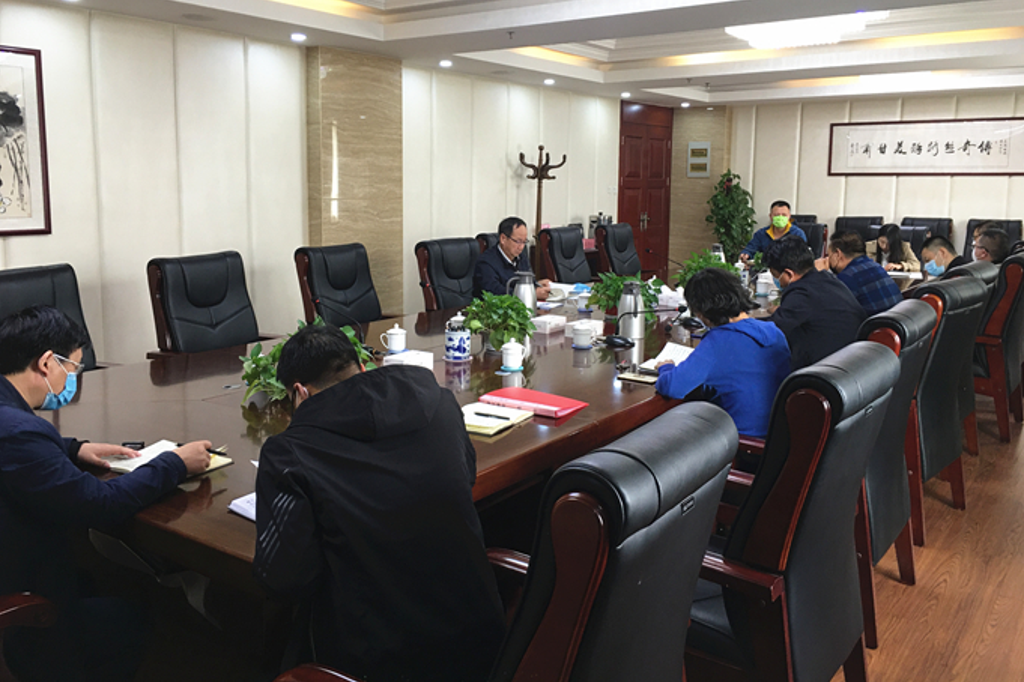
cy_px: 291
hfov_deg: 60.3
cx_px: 507
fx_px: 882
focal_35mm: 31
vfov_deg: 42.2
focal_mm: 4.15
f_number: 2.2
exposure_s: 1/17
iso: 50
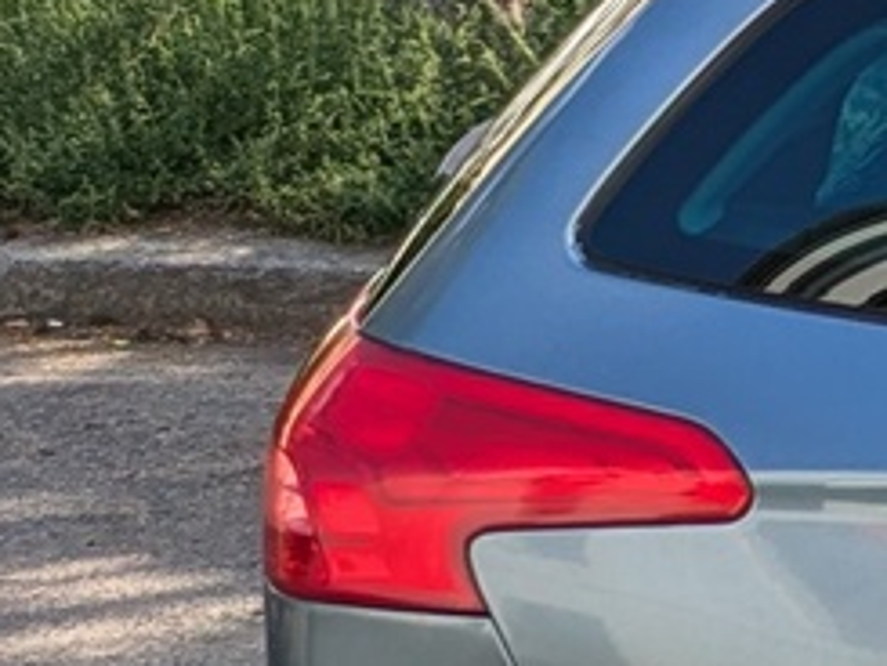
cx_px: 2744
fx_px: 4179
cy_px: 655
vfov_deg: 9.1
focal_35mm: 163
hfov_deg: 9.3
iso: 42
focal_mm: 5.43
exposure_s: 1/867
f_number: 1.89
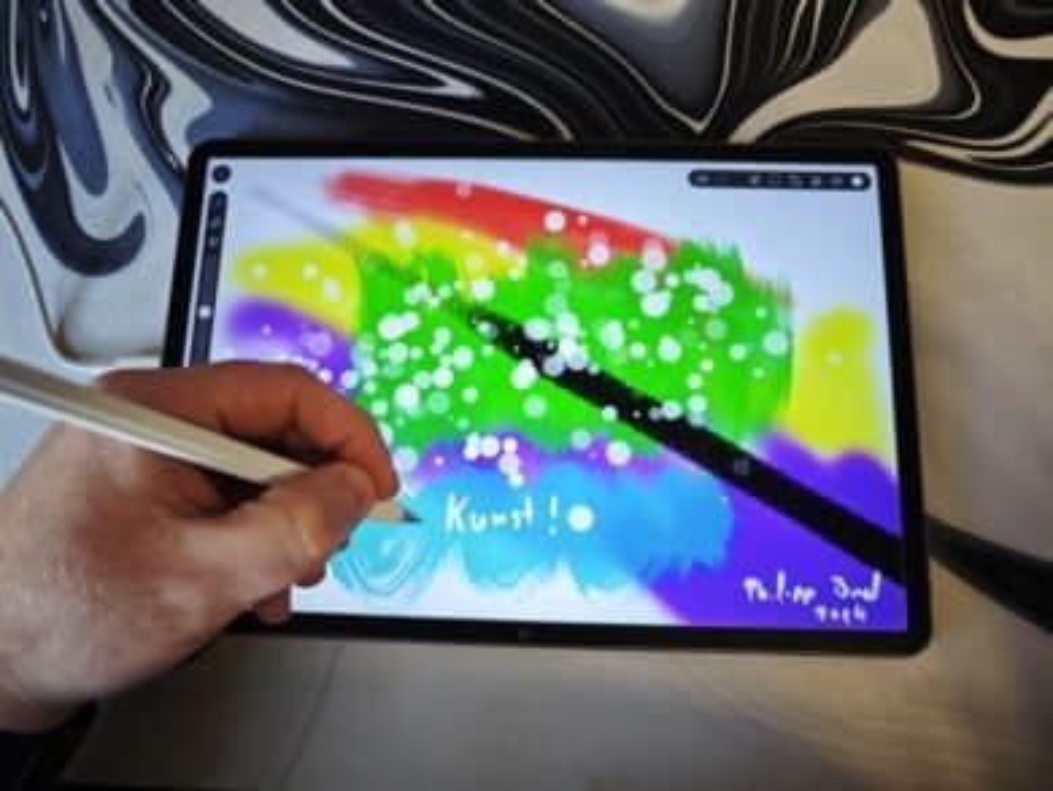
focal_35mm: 23
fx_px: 700
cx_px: 526
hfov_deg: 73.9
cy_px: 396
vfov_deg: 58.9
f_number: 2
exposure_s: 1/50
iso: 200
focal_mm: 8.72
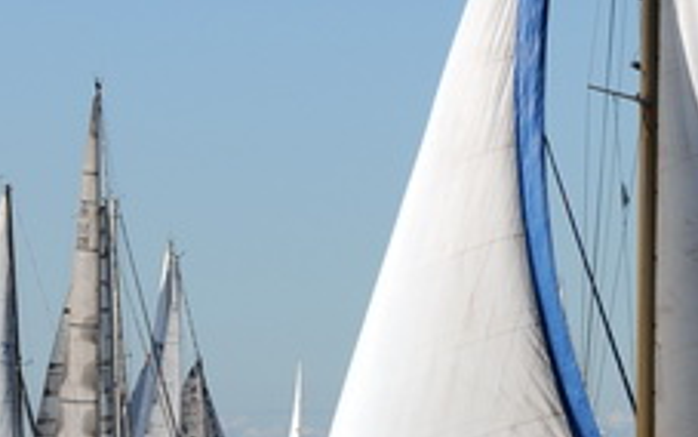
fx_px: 7313
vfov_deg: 3.4
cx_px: 561
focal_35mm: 384
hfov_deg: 5.5
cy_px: 280
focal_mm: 95
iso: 200
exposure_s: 1/500
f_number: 11
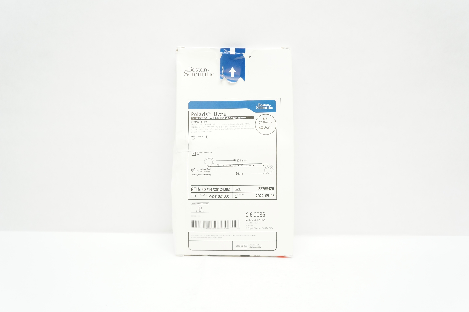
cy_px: 156
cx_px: 234
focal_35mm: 30
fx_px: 390
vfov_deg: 43.5
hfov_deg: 62.0
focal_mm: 20
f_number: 6.3
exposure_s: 1/60
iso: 800
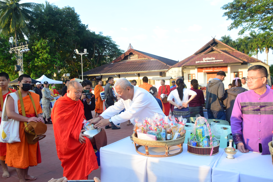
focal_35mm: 27
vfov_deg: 48.0
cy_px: 91
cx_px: 136
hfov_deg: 67.4
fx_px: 205
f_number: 9
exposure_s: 1/100
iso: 500
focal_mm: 18
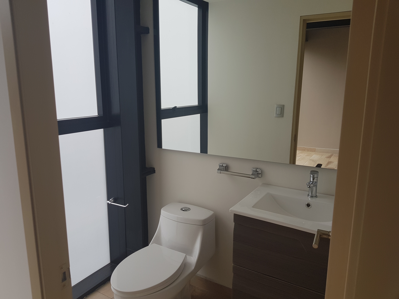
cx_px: 200
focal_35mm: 26
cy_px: 150
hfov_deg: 67.3
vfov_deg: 53.1
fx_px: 300
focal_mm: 4.2
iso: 40
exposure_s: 1/355
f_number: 1.7
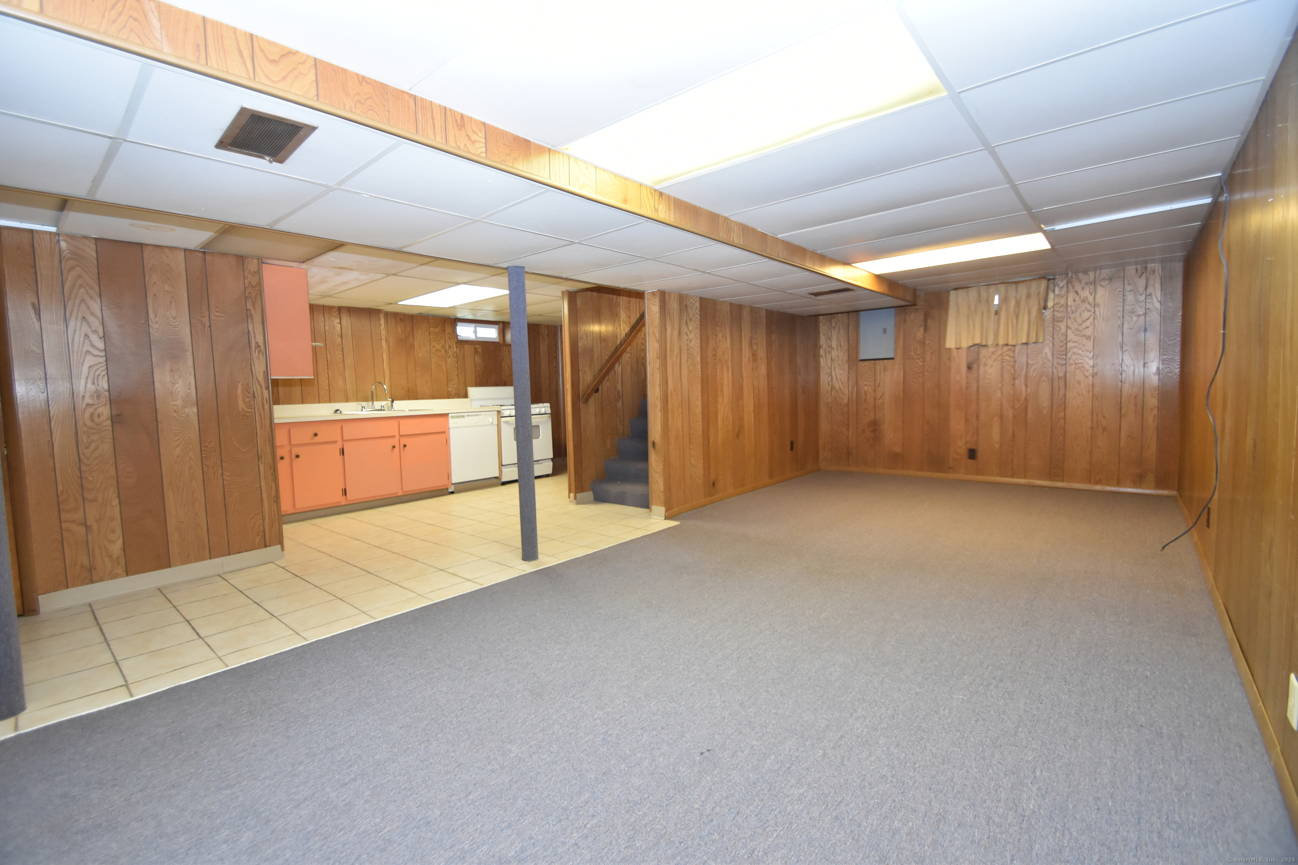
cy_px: 432
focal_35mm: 15
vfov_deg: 77.3
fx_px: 541
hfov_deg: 100.4
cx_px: 649
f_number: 3.5
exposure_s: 1/60
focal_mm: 10
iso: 1000
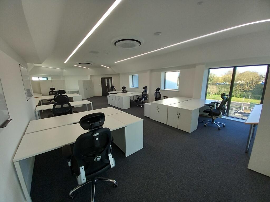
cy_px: 101
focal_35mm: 13
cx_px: 135
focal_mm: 1.13
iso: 100
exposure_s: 1/100
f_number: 2.2
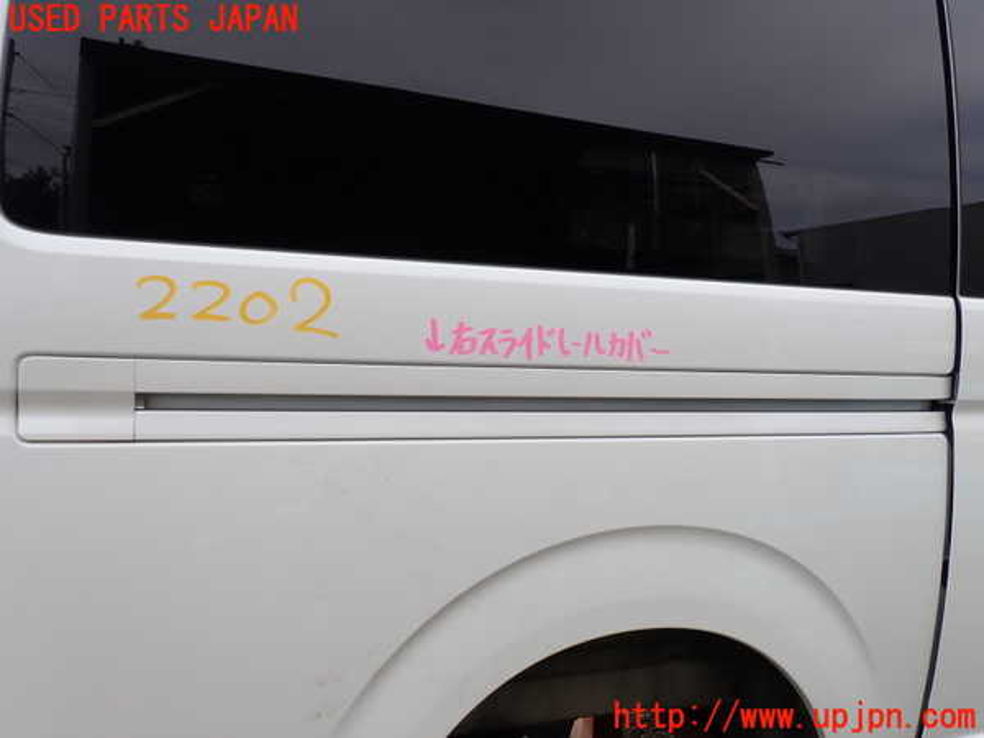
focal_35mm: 30
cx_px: 492
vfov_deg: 46.8
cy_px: 369
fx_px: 853
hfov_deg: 60.0
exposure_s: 1/500
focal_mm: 5.4
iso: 100
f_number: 3.2
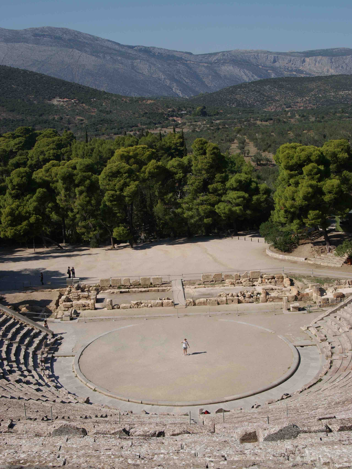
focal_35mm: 46
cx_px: 178
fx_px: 624
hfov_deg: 31.5
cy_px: 267
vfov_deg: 41.1
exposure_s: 1/250
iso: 100
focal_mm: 28
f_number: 11
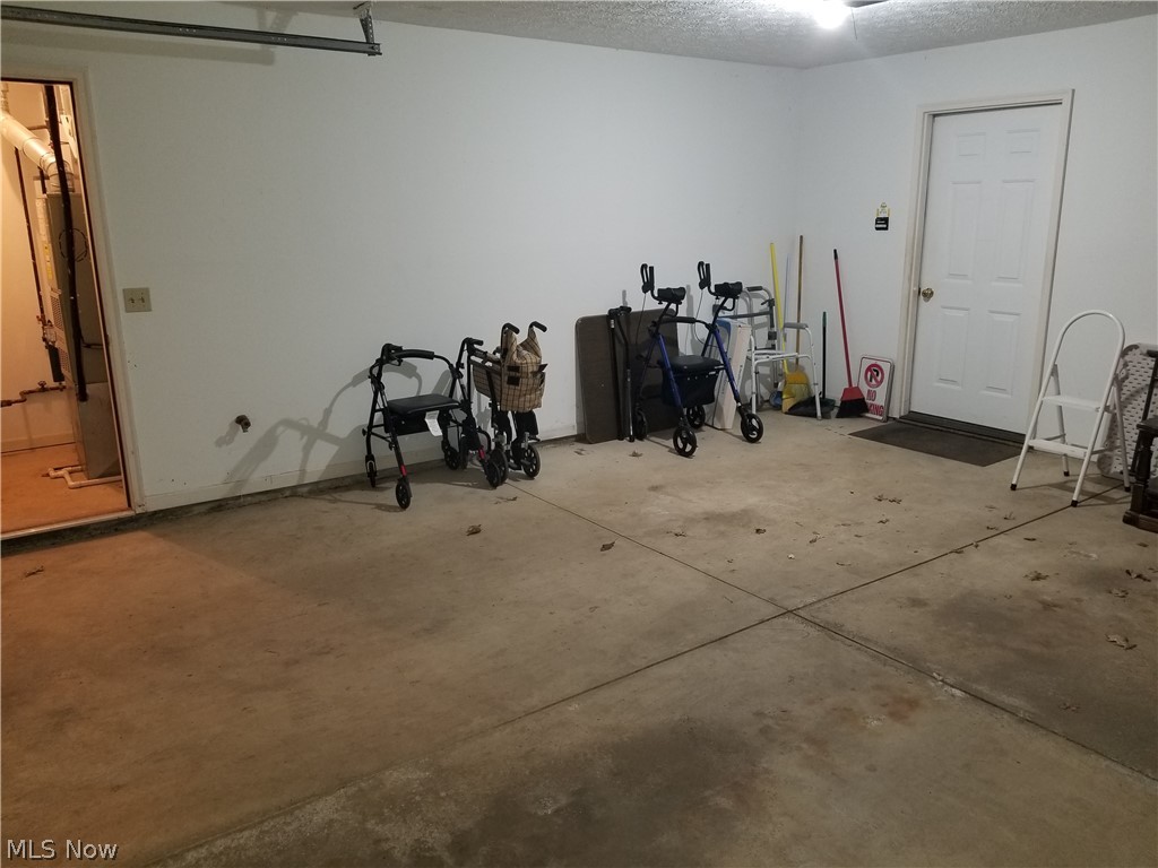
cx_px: 579
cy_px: 434
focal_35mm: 26
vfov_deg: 53.1
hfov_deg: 67.3
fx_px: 870
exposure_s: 1/10
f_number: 1.7
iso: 125
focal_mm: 4.3
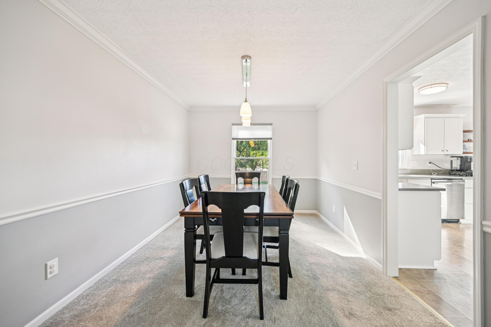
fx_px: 191
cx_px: 246
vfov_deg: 81.1
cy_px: 164
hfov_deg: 104.3
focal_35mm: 14
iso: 400
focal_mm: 14
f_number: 4
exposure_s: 1/45
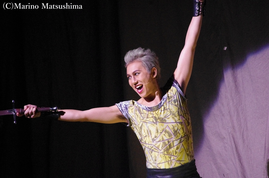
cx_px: 134
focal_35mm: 345
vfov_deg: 4.0
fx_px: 2575
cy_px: 89
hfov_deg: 6.0
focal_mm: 230
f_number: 5.6
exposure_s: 1/180
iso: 6400
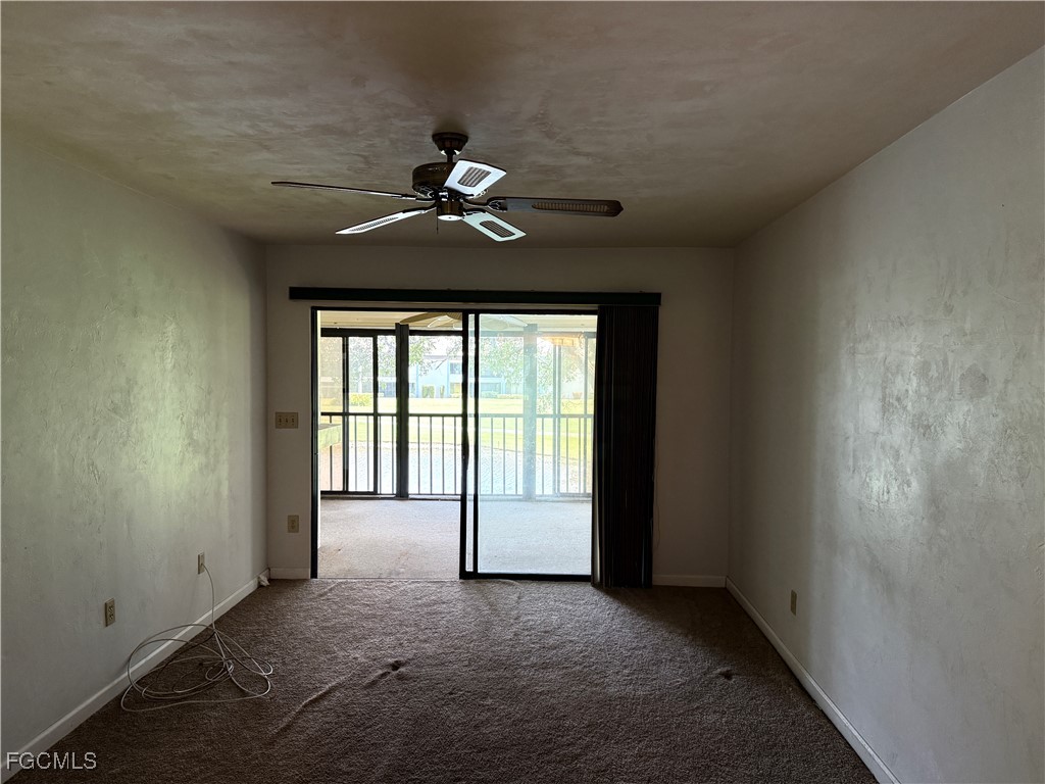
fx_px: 725
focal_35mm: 24
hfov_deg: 71.6
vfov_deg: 56.8
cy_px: 392
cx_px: 522
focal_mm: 6.76
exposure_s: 1/120
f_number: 1.78
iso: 400
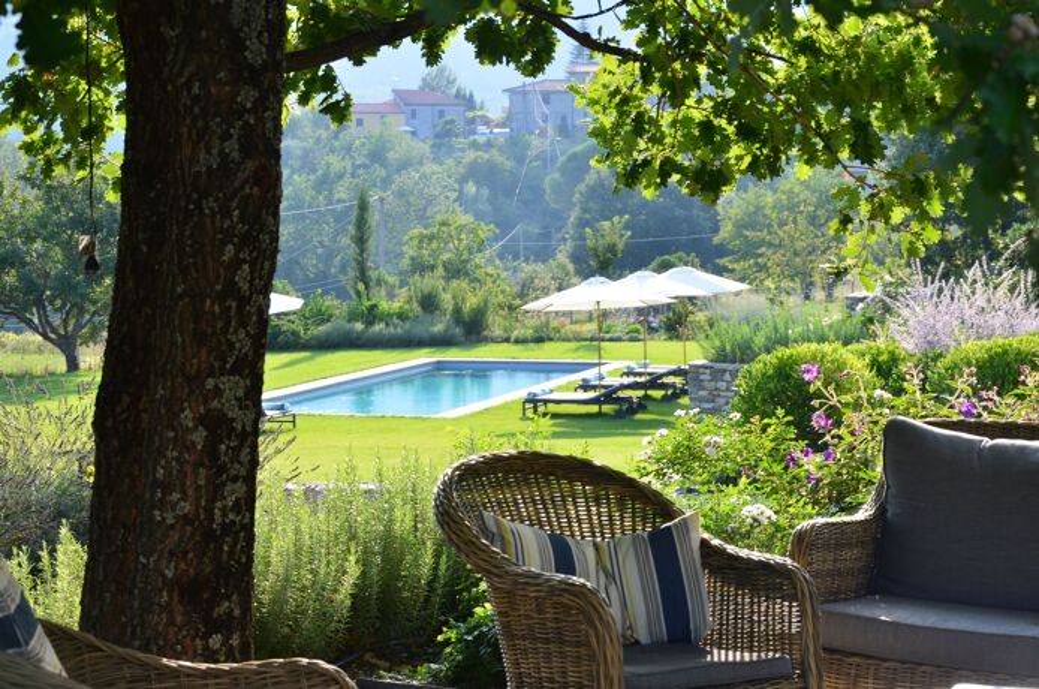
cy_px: 344
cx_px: 520
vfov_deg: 17.4
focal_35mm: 78
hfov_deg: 26.0
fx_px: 2247
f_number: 10
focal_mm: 52
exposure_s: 1/60
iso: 200
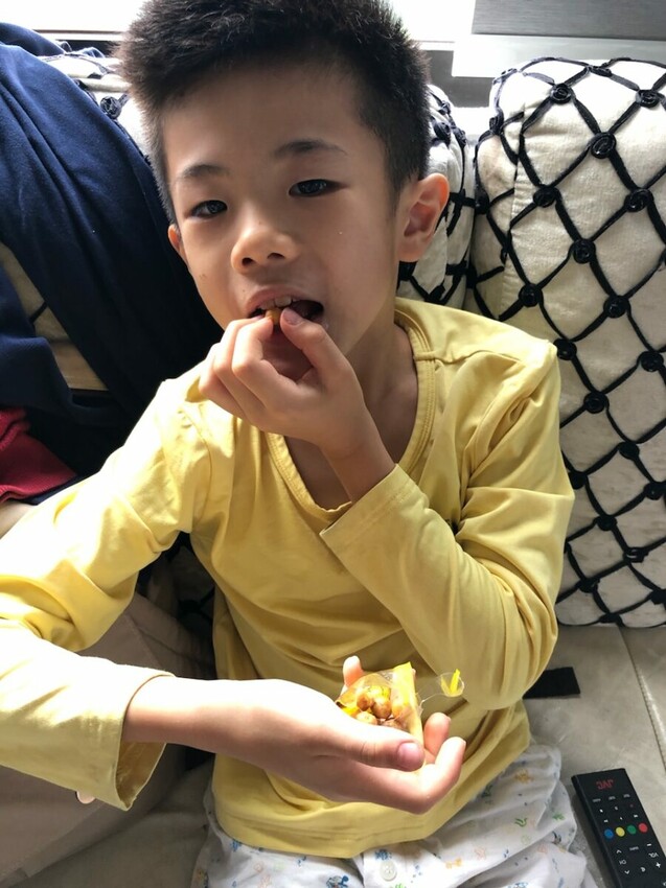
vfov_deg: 63.5
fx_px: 719
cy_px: 444
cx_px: 333
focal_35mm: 28
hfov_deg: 49.7
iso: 40
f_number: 1.8
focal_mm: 3.99
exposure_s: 1/30
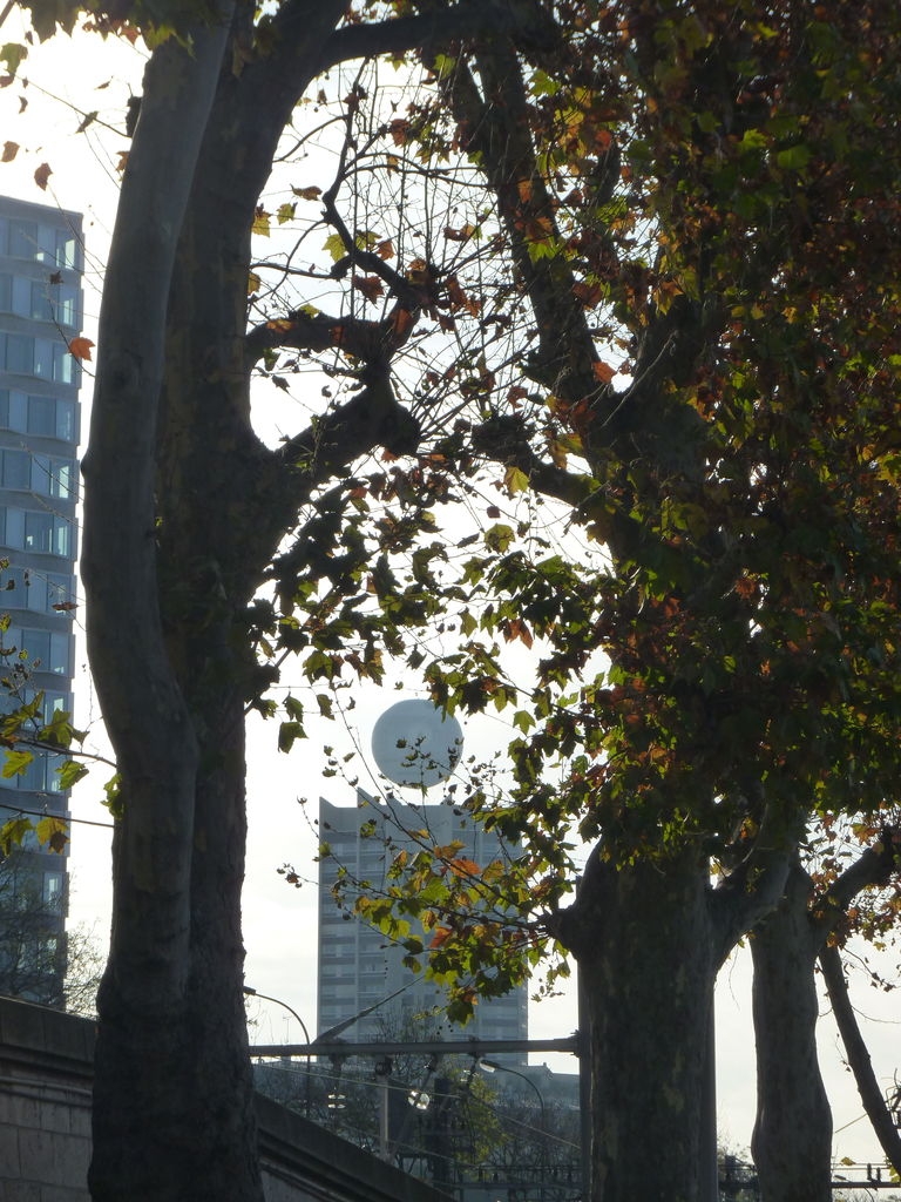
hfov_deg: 13.1
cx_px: 450
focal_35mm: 113
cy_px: 601
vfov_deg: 17.4
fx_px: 3922
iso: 125
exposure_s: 1/400
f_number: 5.6
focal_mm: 20.1
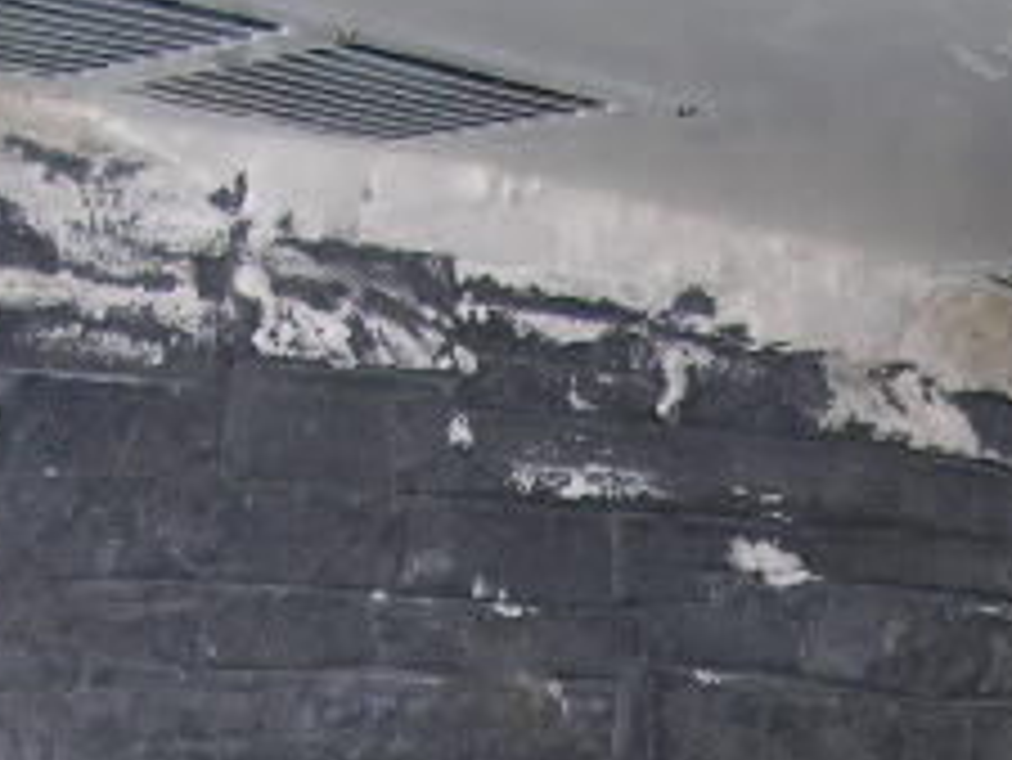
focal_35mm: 108
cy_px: 1016
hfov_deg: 17.6
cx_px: 1079
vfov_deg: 13.2
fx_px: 3159
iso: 50
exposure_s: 1/60.1
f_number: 2.8
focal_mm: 5.8
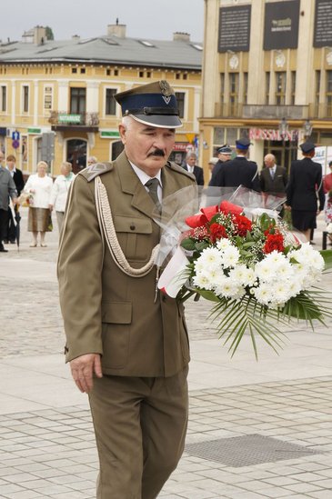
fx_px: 1455
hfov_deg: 13.0
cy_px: 250
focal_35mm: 105
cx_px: 166
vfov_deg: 19.5
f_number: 11
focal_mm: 70
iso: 400
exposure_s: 1/200
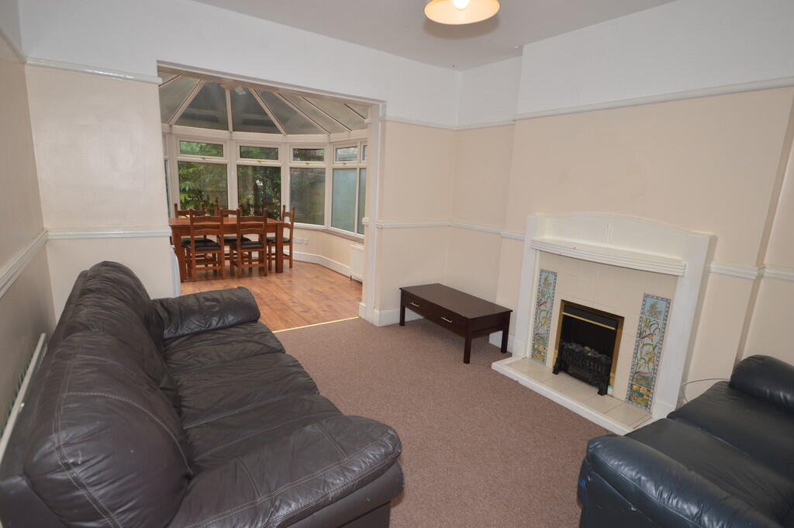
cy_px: 264
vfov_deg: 67.3
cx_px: 397
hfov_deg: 90.0
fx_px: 397
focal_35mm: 18
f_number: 5
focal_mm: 12
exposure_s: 1/60
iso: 200
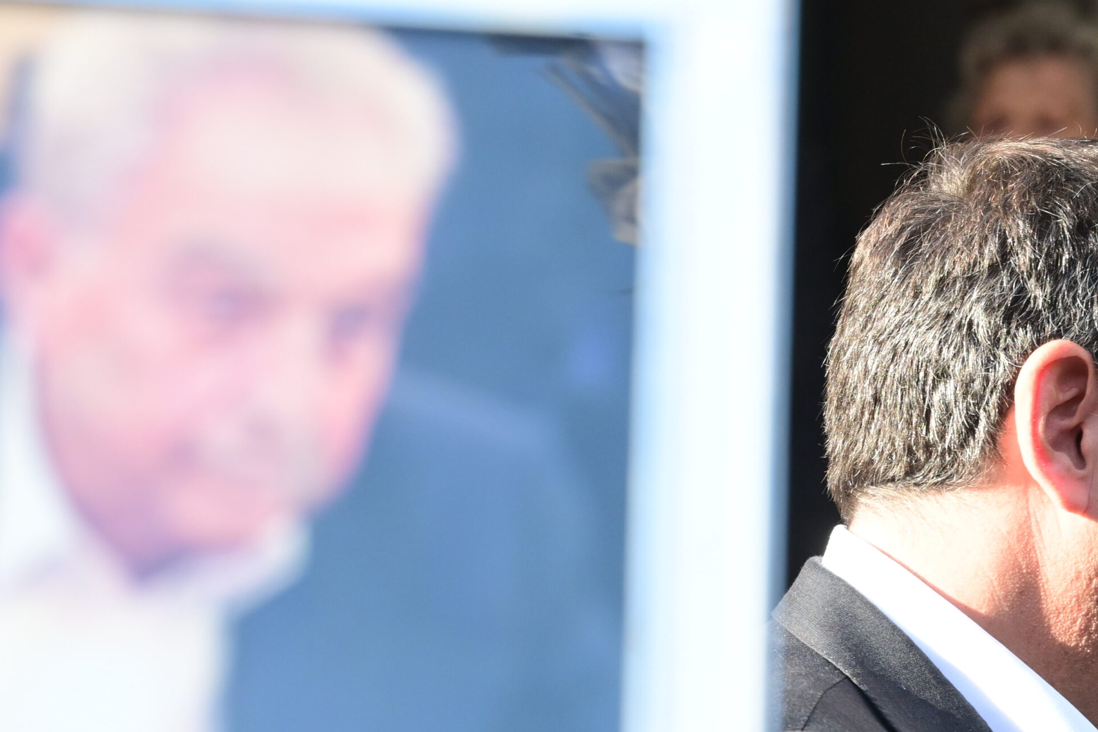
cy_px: 470
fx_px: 4423
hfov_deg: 14.1
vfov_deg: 9.5
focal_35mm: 145
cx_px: 658
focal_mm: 110
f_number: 6.3
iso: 800
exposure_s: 1/400
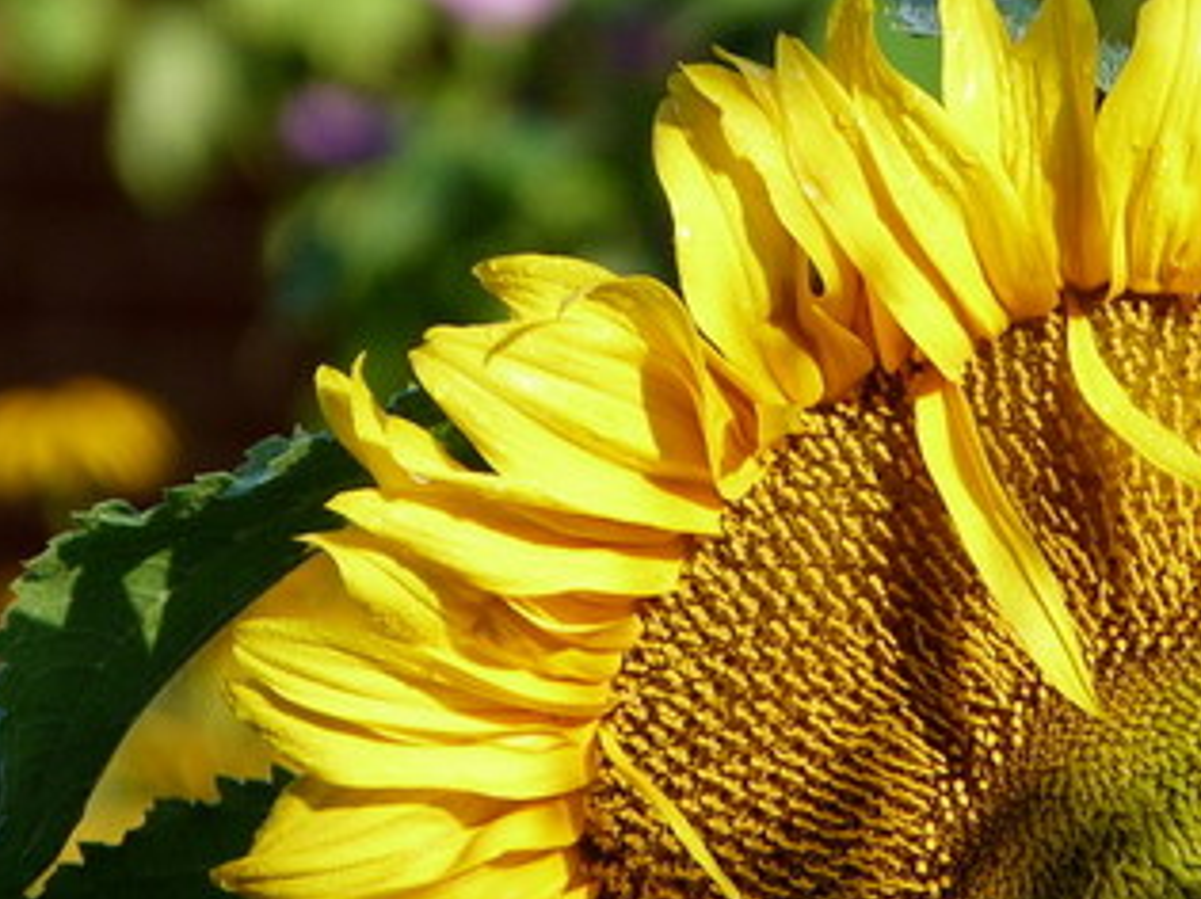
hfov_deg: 1.5
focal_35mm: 1281
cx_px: 1056
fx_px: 44427
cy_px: 815
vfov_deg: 1.2
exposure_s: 1/160
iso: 80
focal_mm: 108
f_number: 5.2
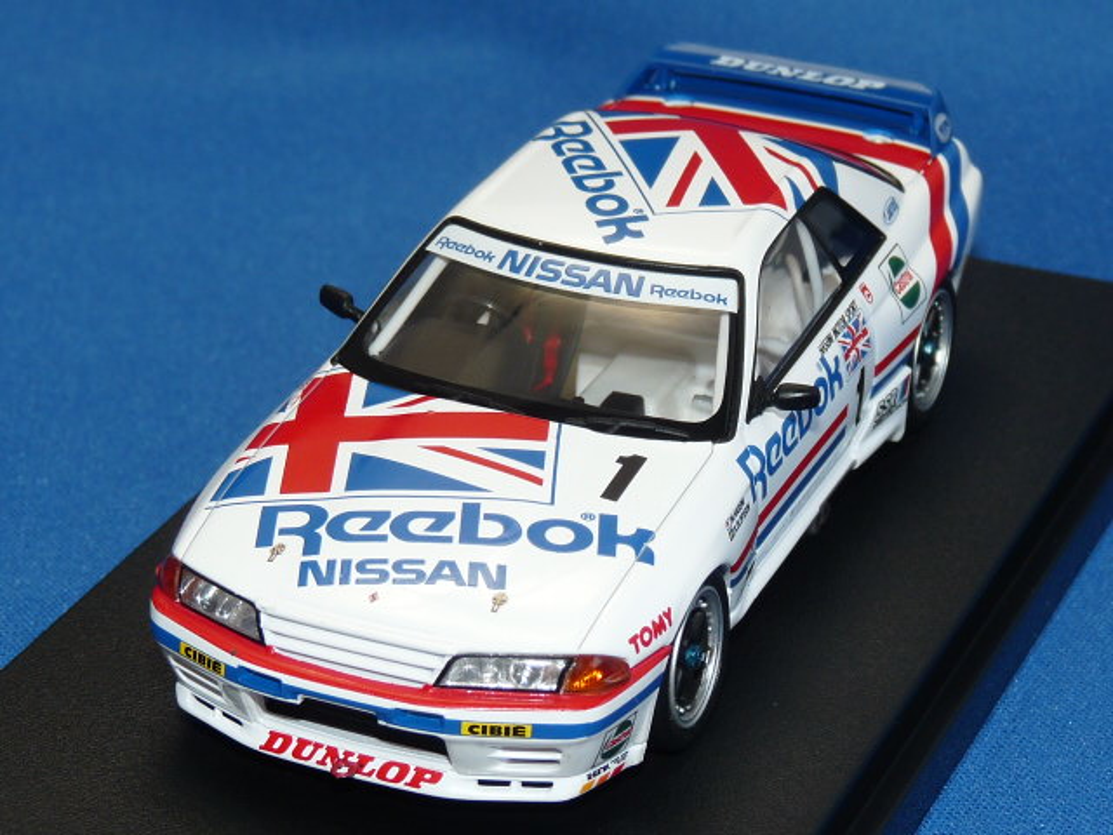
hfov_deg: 17.1
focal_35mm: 115
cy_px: 418
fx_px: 3698
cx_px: 556
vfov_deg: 12.9
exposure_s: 1/40
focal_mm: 11.9
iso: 100
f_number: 4
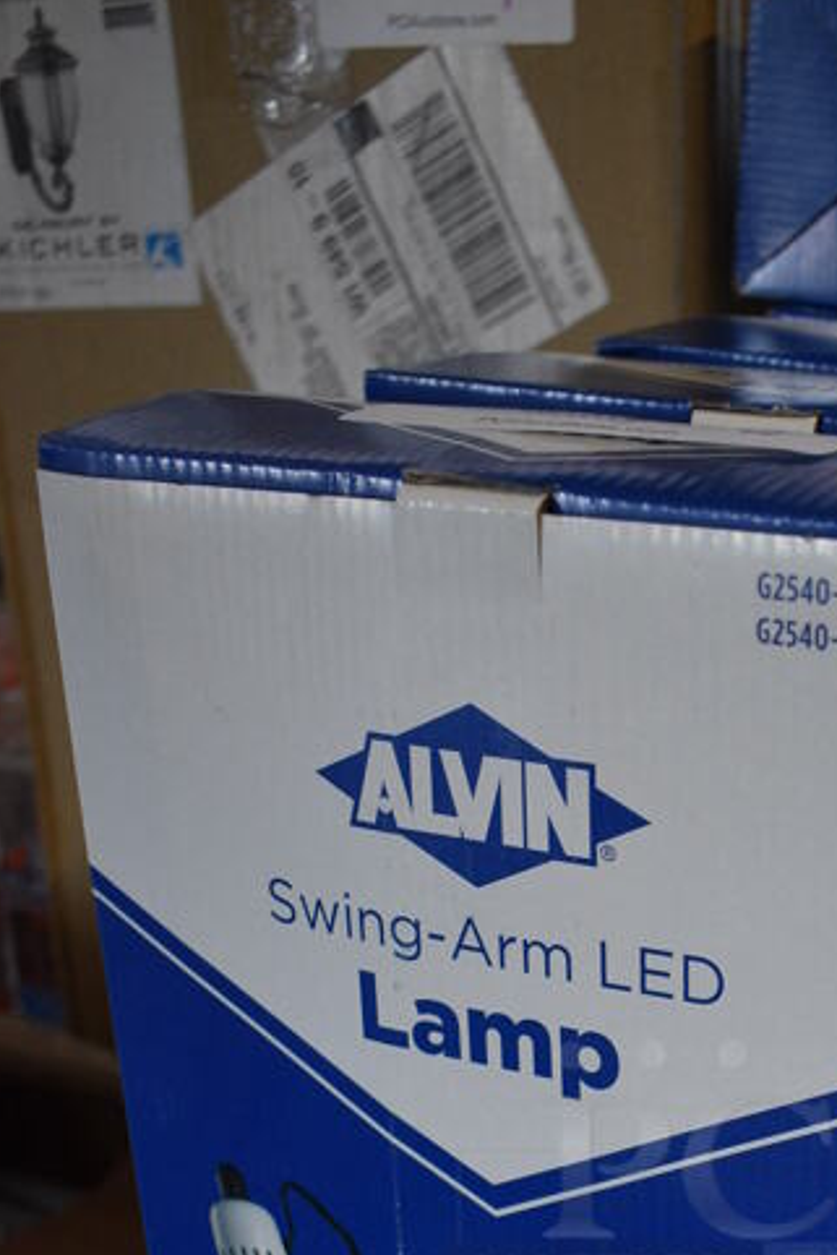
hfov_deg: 23.3
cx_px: 733
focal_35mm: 57
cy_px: 1162
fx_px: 1986
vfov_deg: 33.0
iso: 1100
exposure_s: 1/125
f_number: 3.8
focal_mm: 20
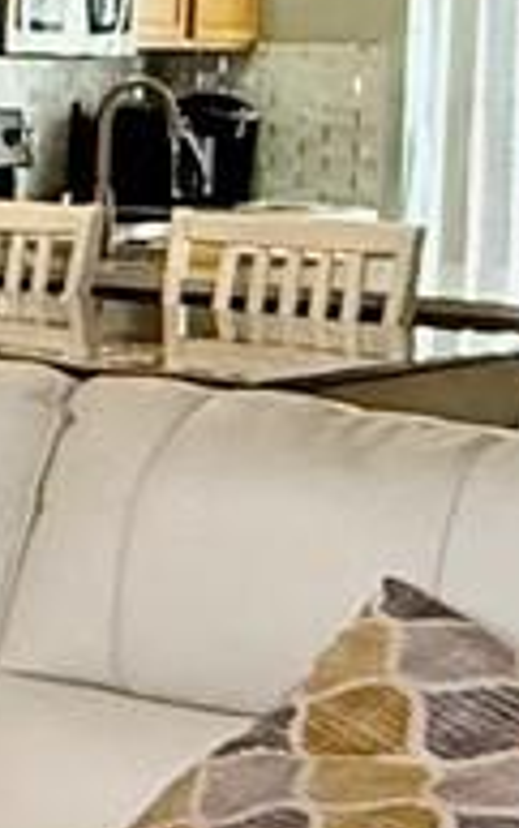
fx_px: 2777
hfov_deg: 8.2
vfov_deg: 16.8
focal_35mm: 123
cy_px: 172
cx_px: -1270
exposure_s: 1/76
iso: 320
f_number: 2.2
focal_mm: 2.22
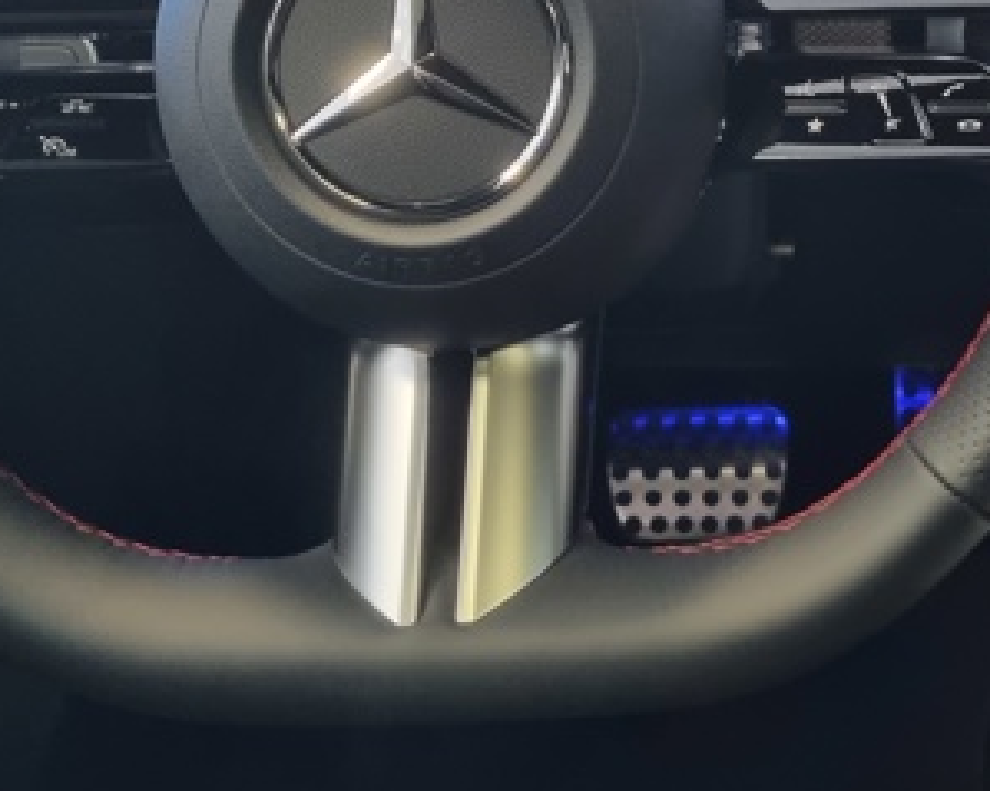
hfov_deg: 27.2
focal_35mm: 68
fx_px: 1992
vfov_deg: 22.1
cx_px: 824
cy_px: 119
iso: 320
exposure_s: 1/40
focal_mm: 5.4
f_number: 1.8
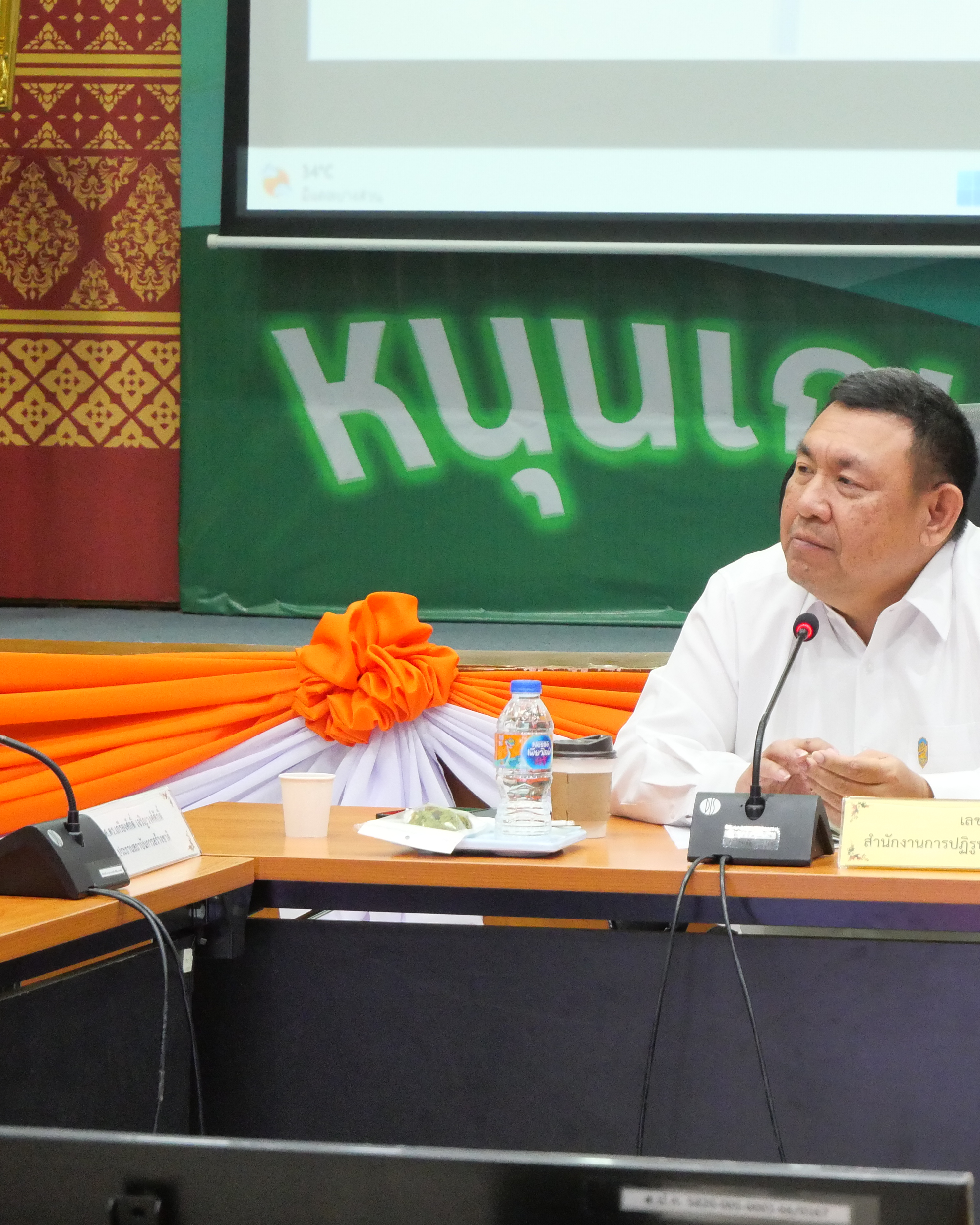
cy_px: 612
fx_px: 6345
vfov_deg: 11.0
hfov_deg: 8.8
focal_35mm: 175
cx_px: 828
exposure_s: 1/50
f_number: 5.6
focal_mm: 60
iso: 3200
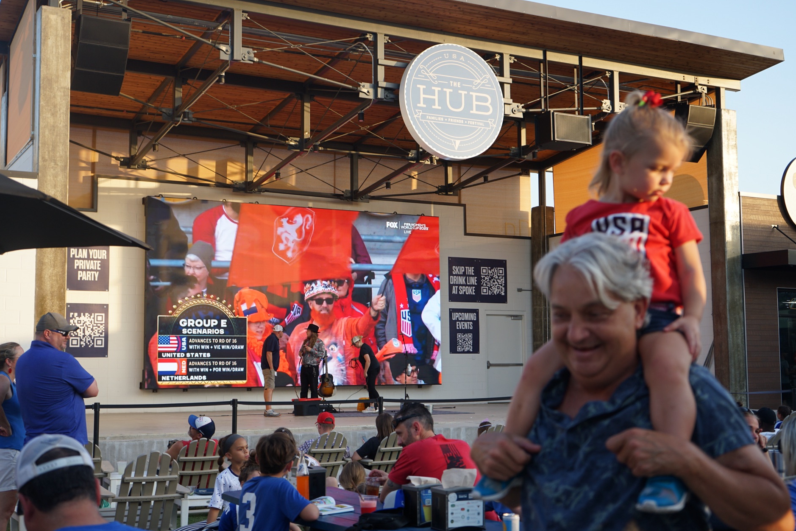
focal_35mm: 46
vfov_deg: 29.2
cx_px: 393
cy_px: 269
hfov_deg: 42.7
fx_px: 1017
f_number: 5.6
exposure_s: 1/160
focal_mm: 45
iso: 160
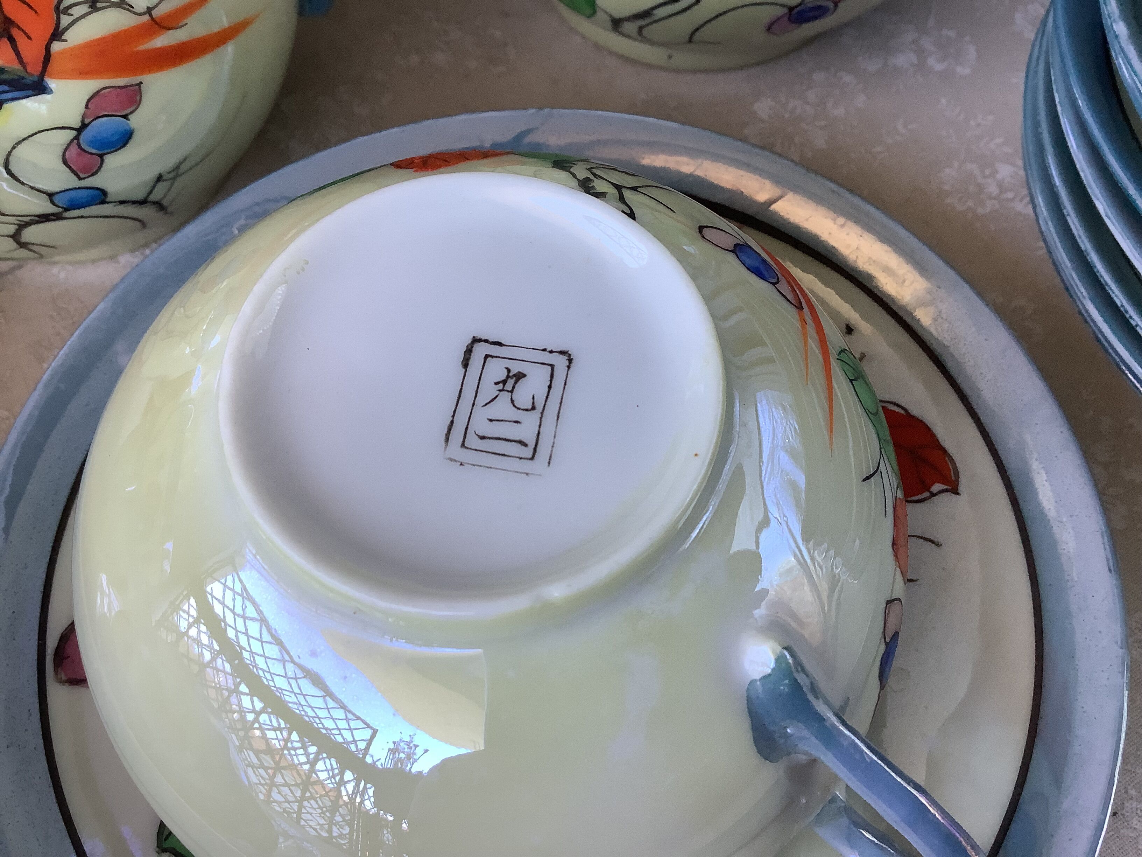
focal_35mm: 31
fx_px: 1023
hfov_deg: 58.4
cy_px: 428
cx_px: 571
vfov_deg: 45.4
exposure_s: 1/100
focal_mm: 3.3
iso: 80
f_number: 2.4
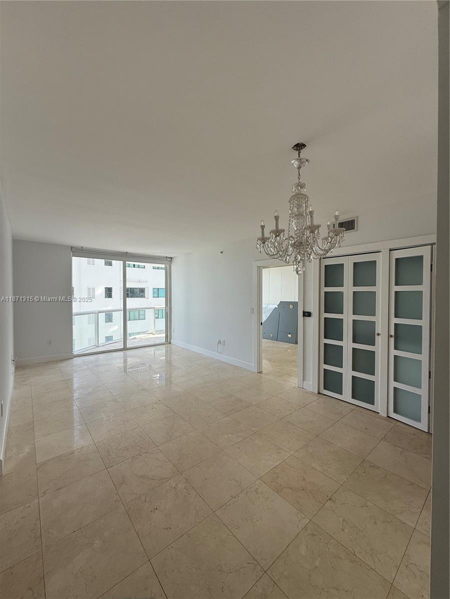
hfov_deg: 85.7
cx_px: 225
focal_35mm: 14
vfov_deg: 102.1
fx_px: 243
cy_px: 300
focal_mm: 2.22
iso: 64
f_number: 2.2
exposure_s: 1/149
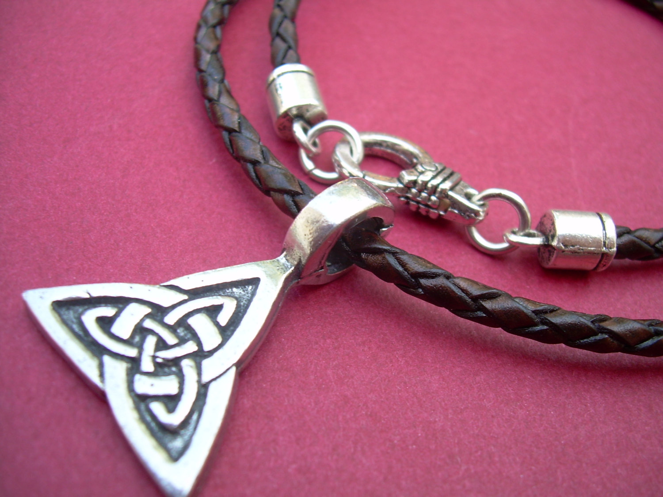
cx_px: 332
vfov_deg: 37.7
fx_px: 728
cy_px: 248
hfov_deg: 49.0
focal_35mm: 38
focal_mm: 6.3
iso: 50
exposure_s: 1/71.3
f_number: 2.8
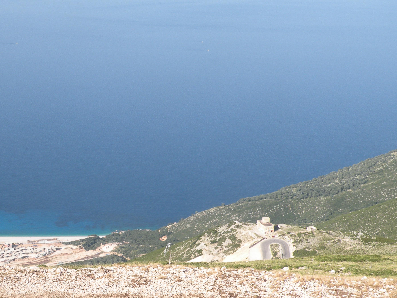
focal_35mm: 59
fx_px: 677
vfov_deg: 24.8
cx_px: 196
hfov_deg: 32.7
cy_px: 153
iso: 64
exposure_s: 1/238
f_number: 5.6
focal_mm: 9.8
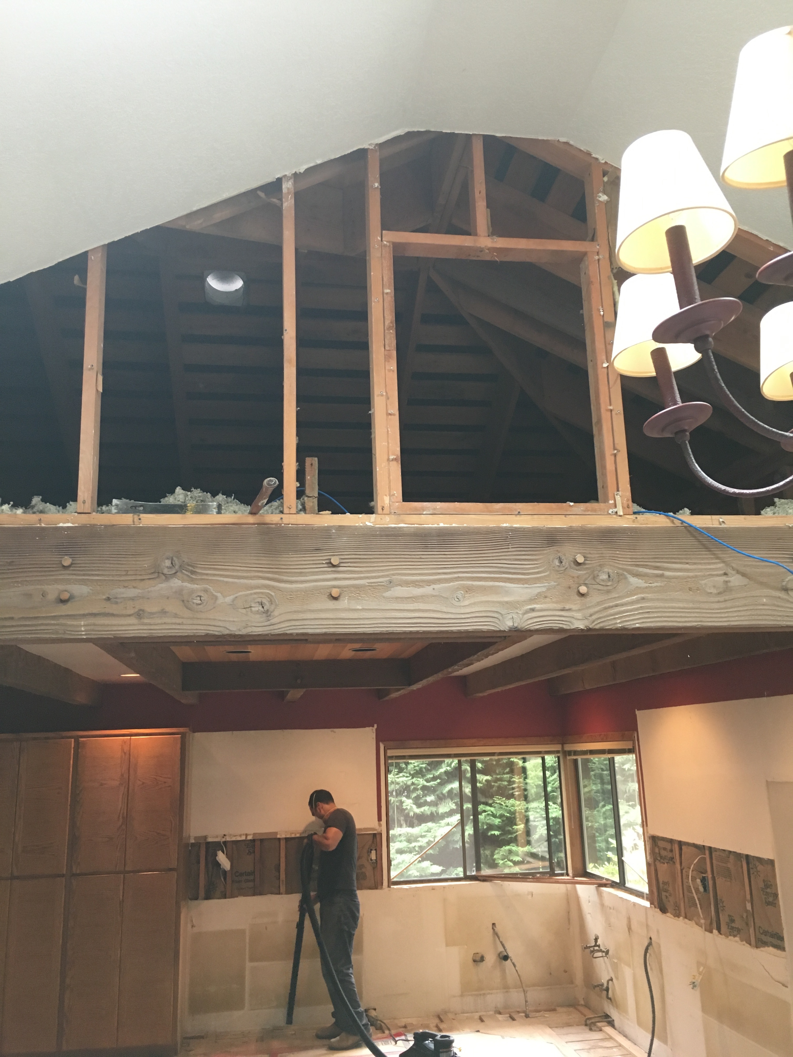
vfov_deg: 61.7
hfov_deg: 48.2
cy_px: 528
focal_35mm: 29
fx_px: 886
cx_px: 396
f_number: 2.2
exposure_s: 1/30
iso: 125
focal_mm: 4.15
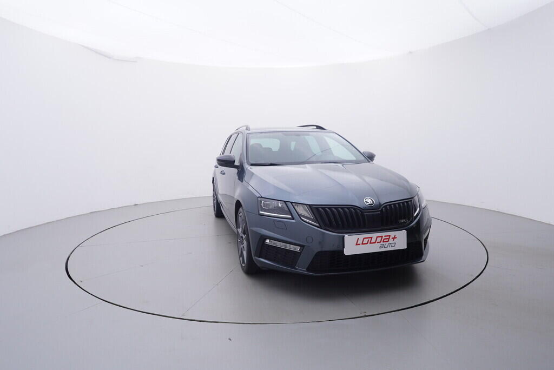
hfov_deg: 77.3
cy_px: 185
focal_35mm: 22
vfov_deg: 56.2
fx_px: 346
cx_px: 277
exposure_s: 1/80
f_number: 5
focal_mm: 15
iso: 200
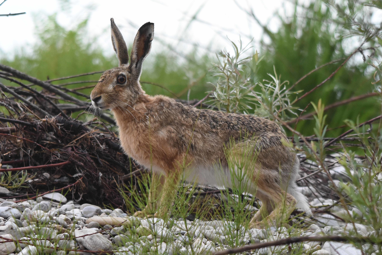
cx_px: 191
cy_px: 128
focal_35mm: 300
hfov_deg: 6.9
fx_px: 3183
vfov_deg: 4.6
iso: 1100
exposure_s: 1/500
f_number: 5.6
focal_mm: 200
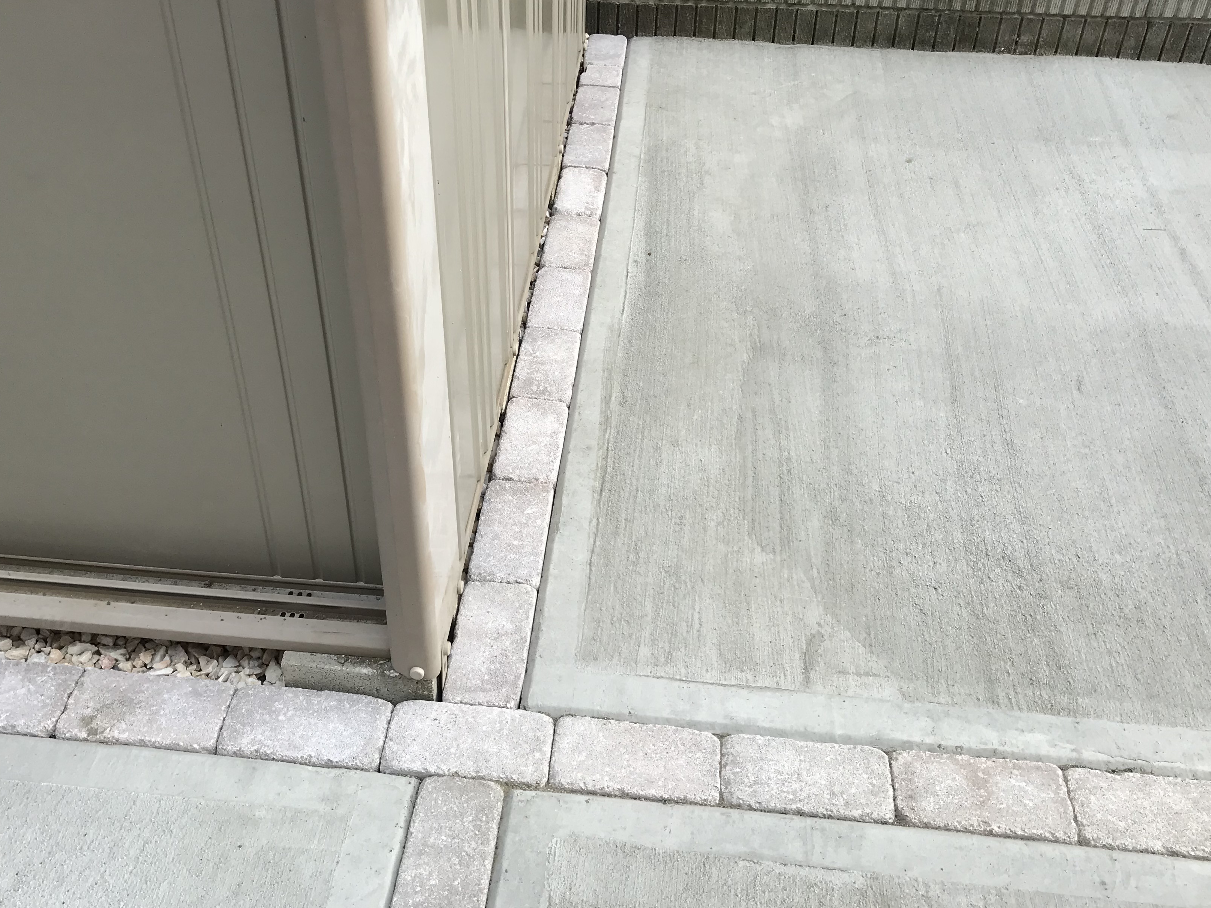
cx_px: 553
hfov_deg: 52.6
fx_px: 1224
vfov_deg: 40.5
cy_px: 372
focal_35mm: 35
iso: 20
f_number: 1.8
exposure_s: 1/613
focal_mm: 3.99
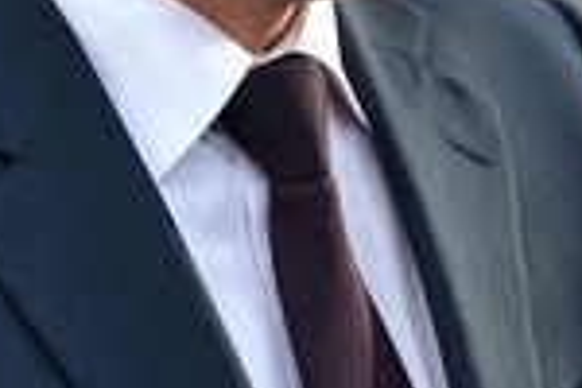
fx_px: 3314
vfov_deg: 6.7
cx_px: 252
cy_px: -58
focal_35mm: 205
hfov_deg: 10.0
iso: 220
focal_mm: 32
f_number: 5.6
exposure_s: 1/125
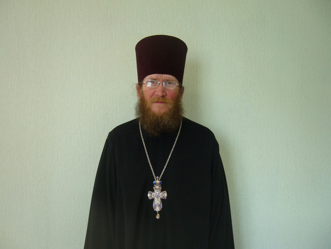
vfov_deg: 35.1
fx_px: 392
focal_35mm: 41
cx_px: 166
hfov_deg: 45.8
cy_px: 124
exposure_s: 1/80
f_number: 3.1
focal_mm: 6.8
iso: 100
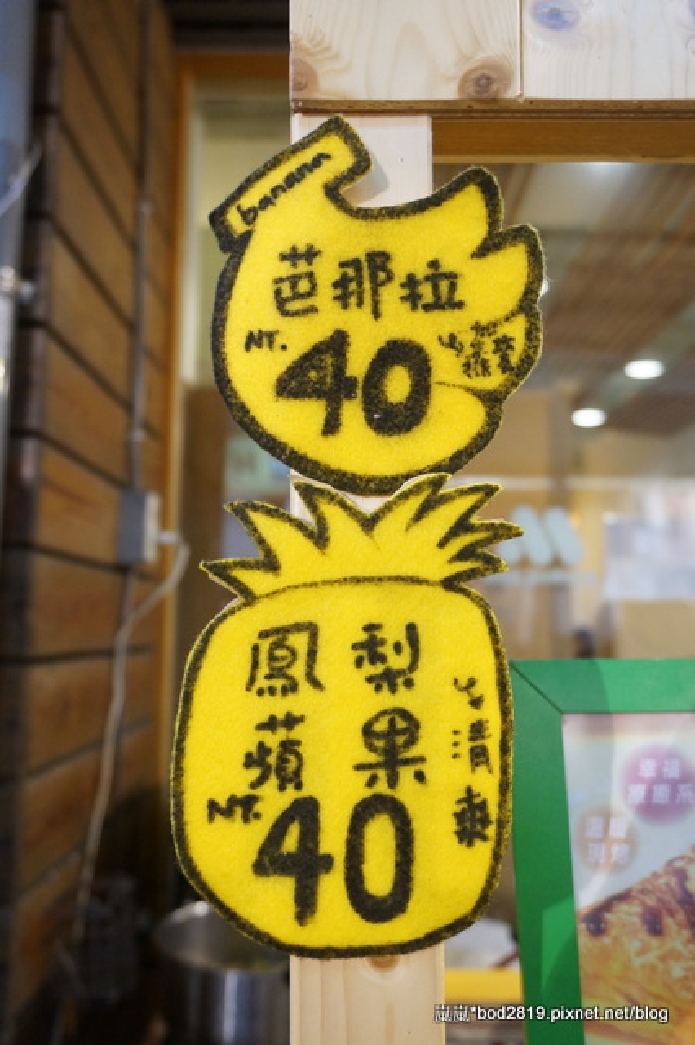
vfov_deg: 57.2
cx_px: 348
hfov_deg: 39.9
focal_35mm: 33
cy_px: 522
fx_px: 957
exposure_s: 1/40
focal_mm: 22
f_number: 4
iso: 1600
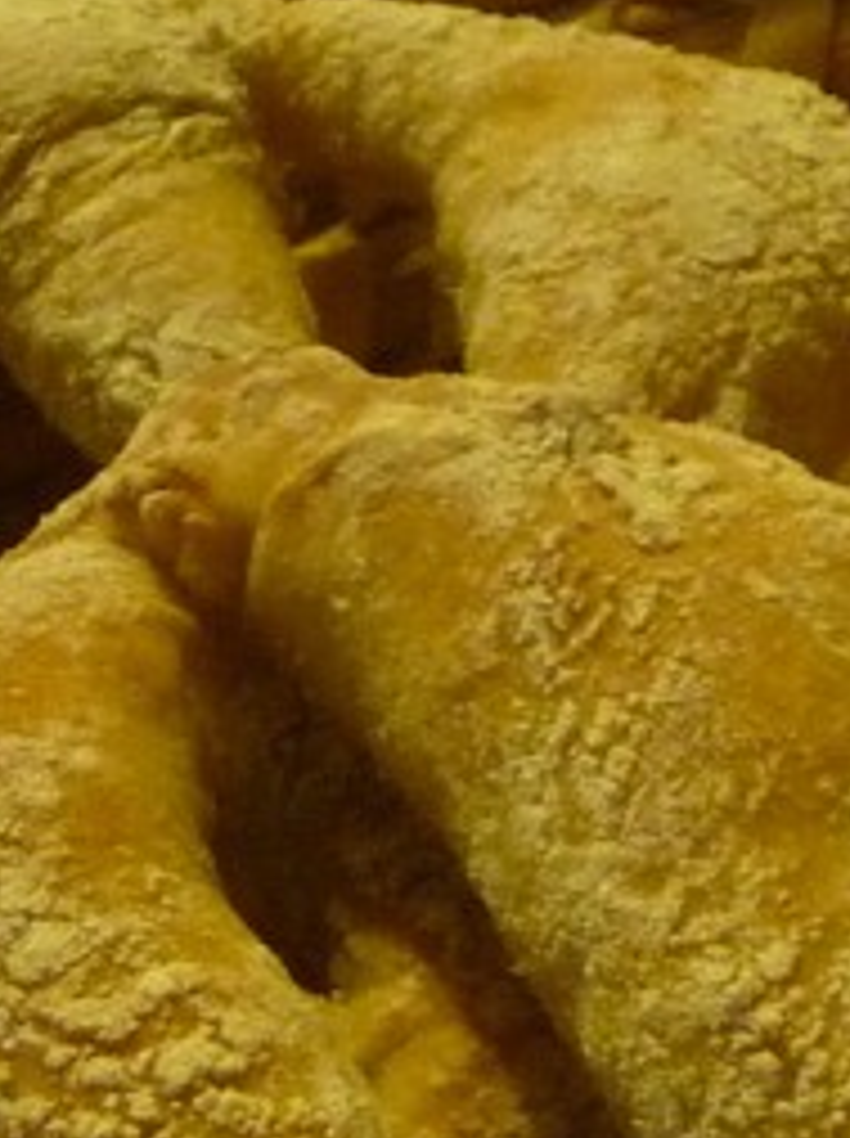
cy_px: 1295
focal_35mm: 171
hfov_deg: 8.7
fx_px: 5613
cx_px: 571
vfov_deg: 11.4
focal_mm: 6.7
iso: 400
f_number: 3.9
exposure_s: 1/8
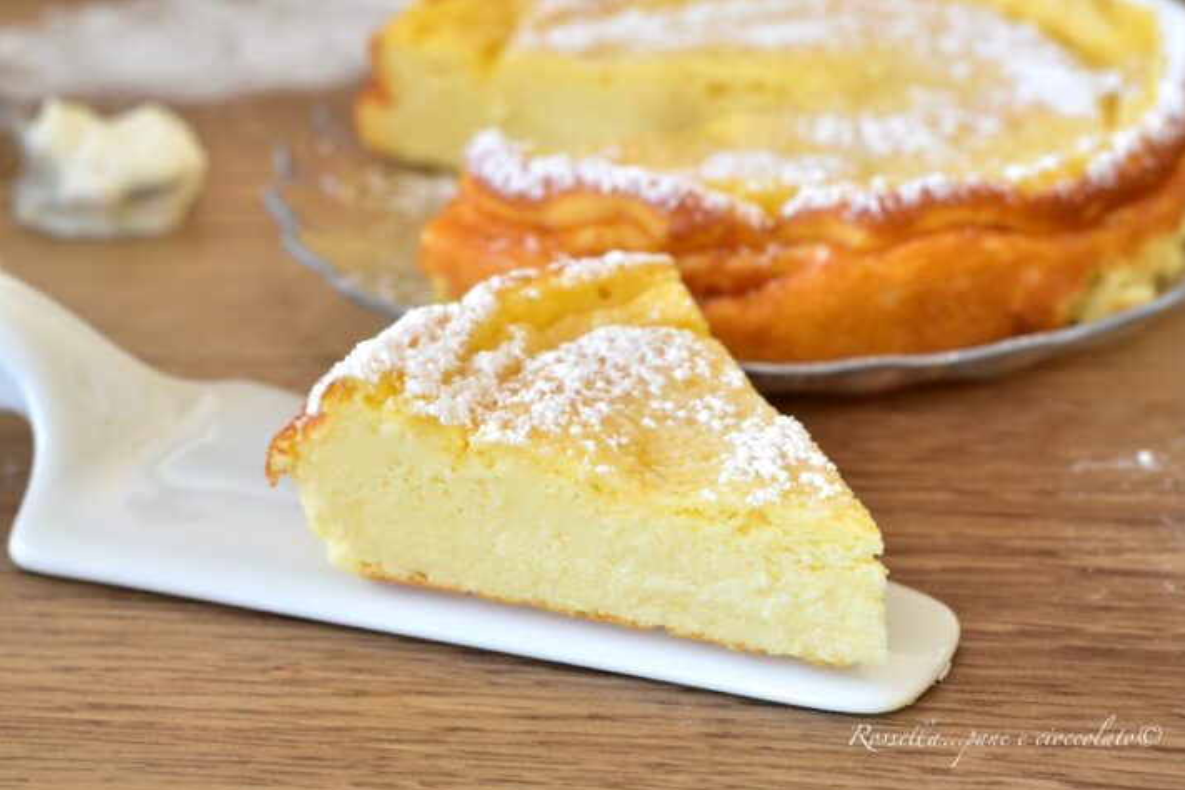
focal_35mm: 76
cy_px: 398
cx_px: 598
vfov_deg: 17.9
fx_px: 2501
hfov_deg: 26.7
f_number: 6.3
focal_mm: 50
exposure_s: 1/13
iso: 800
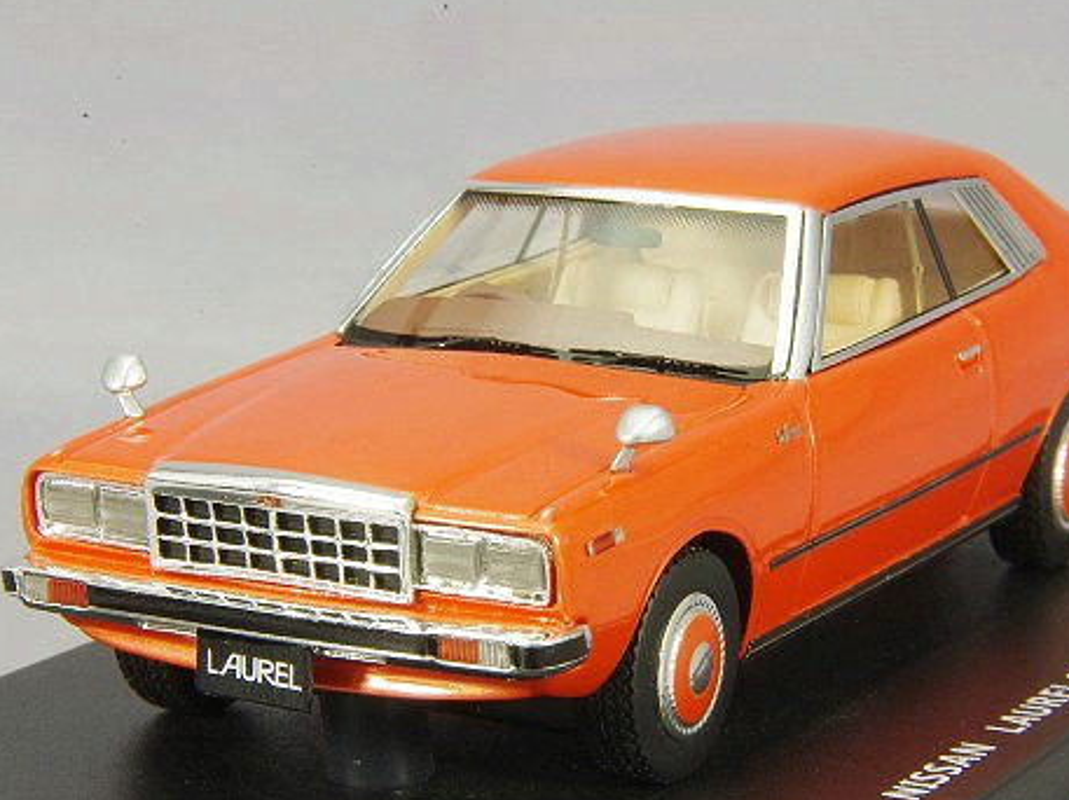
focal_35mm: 151
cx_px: 578
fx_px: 4659
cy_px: 448
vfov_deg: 9.8
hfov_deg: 13.1
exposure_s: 1
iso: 400
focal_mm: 75
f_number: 32
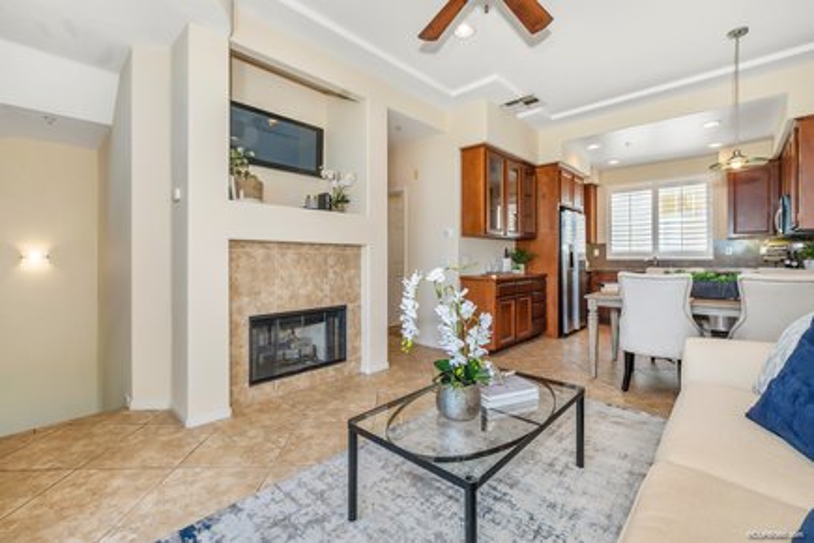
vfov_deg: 77.3
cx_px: 407
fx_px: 339
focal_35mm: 15
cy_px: 272
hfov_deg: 100.4
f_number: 8
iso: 200
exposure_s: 1/80
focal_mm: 10
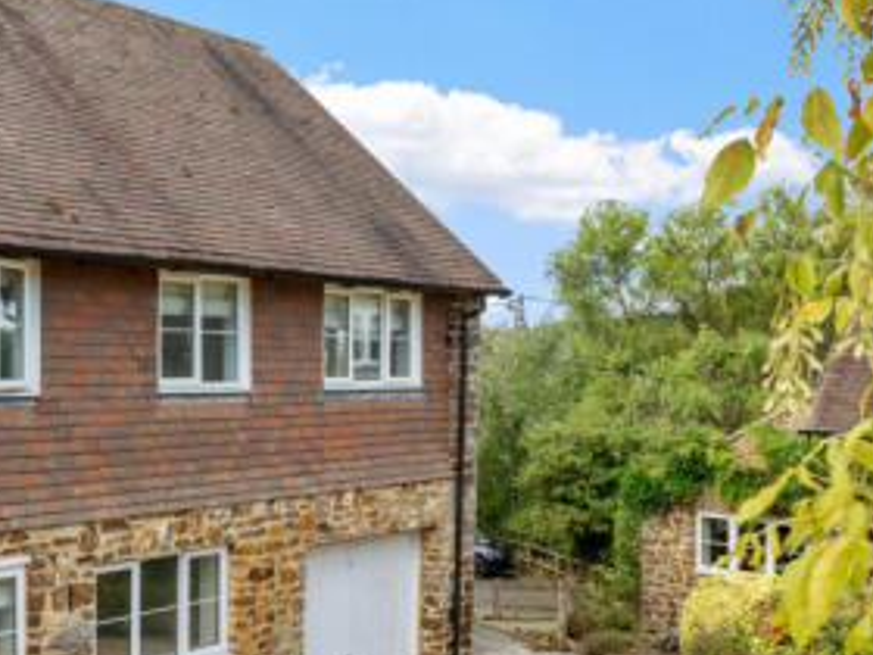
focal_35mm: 50
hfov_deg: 37.4
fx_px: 1261
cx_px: 235
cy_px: 360
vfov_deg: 29.1
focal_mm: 12.29
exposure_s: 1/240
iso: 170
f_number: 2.8
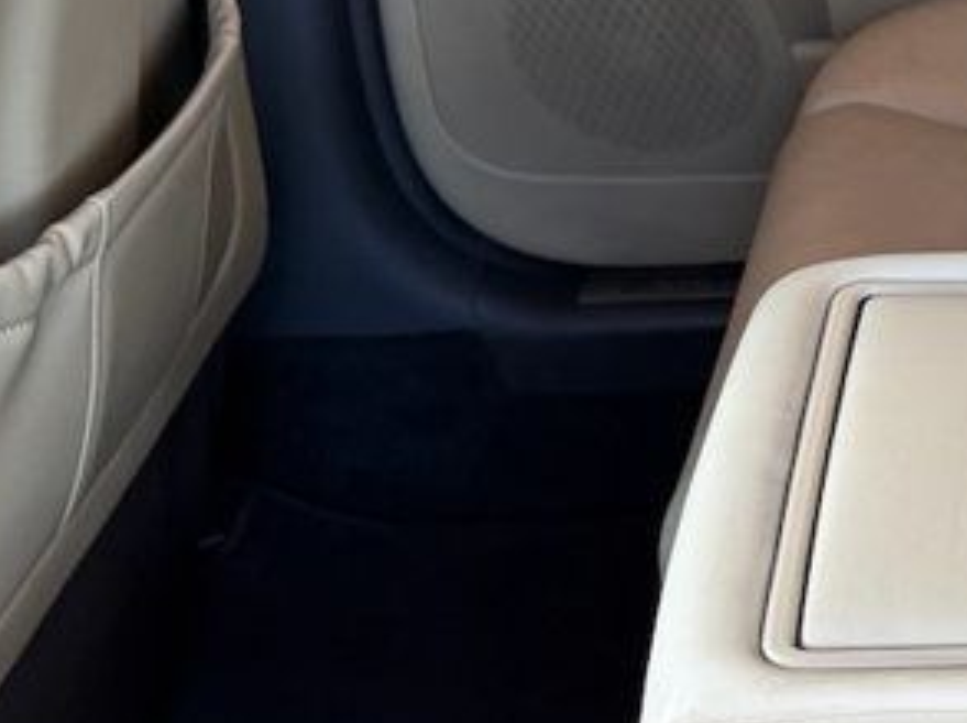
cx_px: 1386
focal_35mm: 84
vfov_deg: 17.4
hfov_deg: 20.5
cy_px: 555
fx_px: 2344
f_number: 1.78
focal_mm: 6.76
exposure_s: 1/121
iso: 160
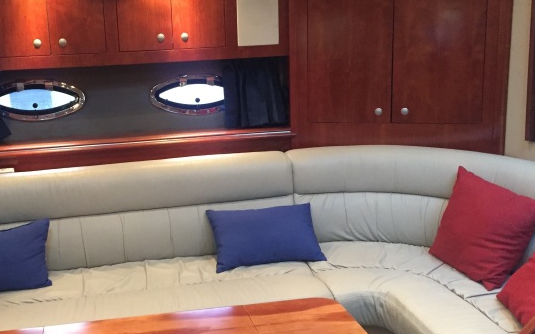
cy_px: 147
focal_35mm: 46
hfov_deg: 43.2
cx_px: 205
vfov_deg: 27.9
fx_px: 670
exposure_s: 1/15
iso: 250
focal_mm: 4.15
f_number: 2.2
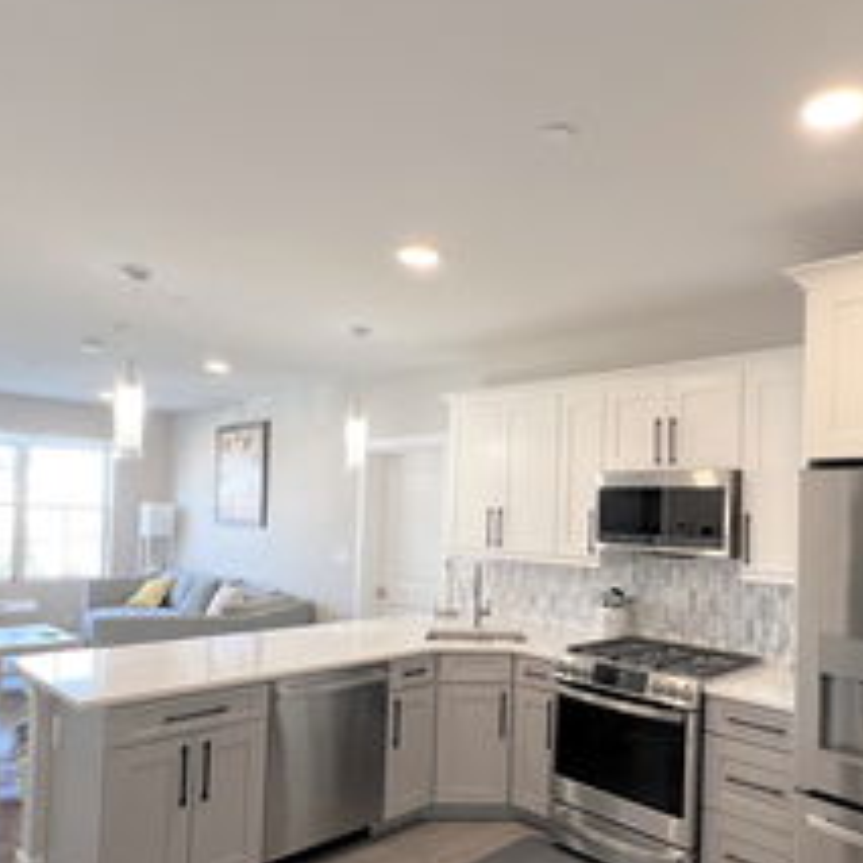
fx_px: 649
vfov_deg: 67.0
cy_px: 490
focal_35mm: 23
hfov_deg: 66.5
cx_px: 525
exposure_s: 1/120
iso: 200
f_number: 1.8
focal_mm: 1.57
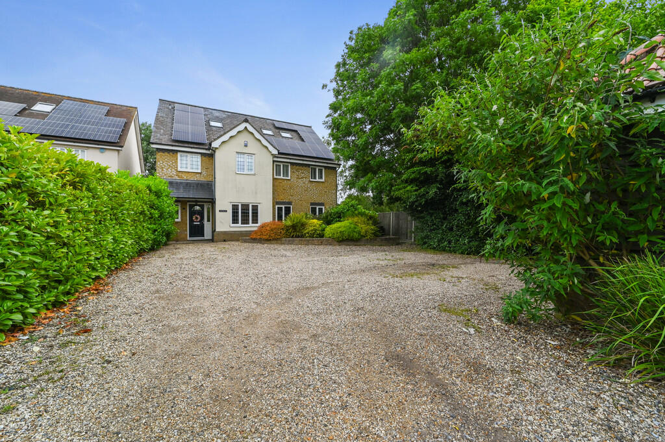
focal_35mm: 14
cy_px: 221
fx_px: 258
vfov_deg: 81.1
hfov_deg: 104.3
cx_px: 332
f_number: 8
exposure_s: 1/640
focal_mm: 14
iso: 400
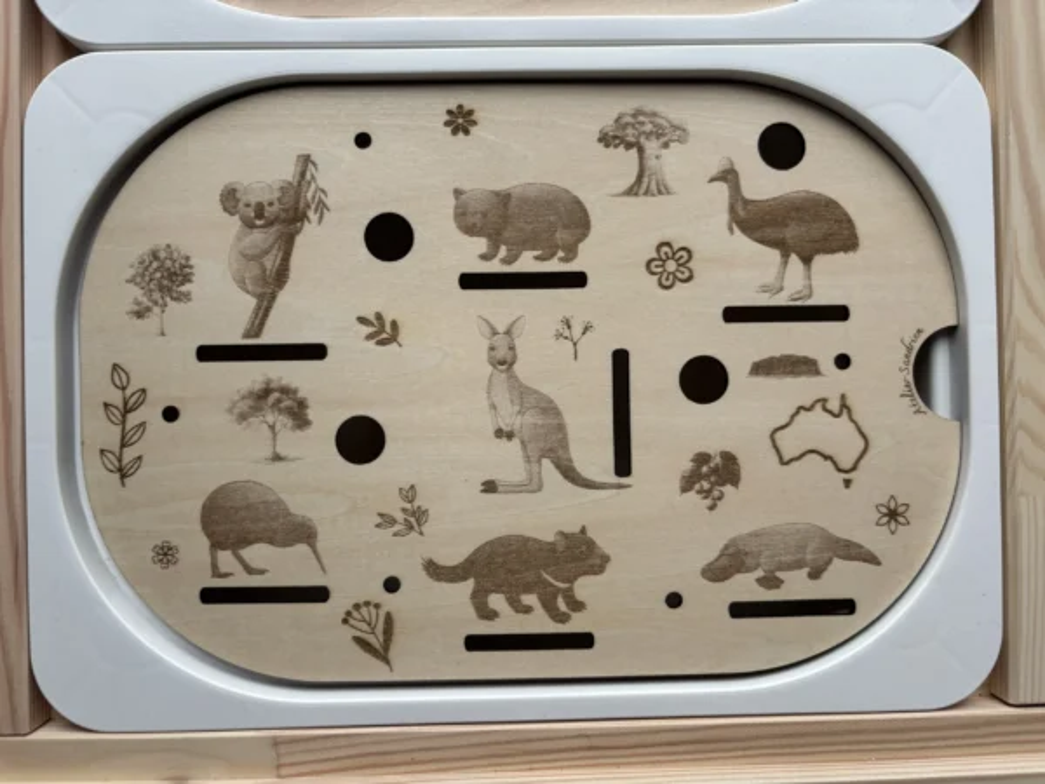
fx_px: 785
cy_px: 392
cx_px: 522
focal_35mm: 26
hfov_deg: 67.3
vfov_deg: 53.1
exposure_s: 1/228
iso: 40
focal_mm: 5.96
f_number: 1.6
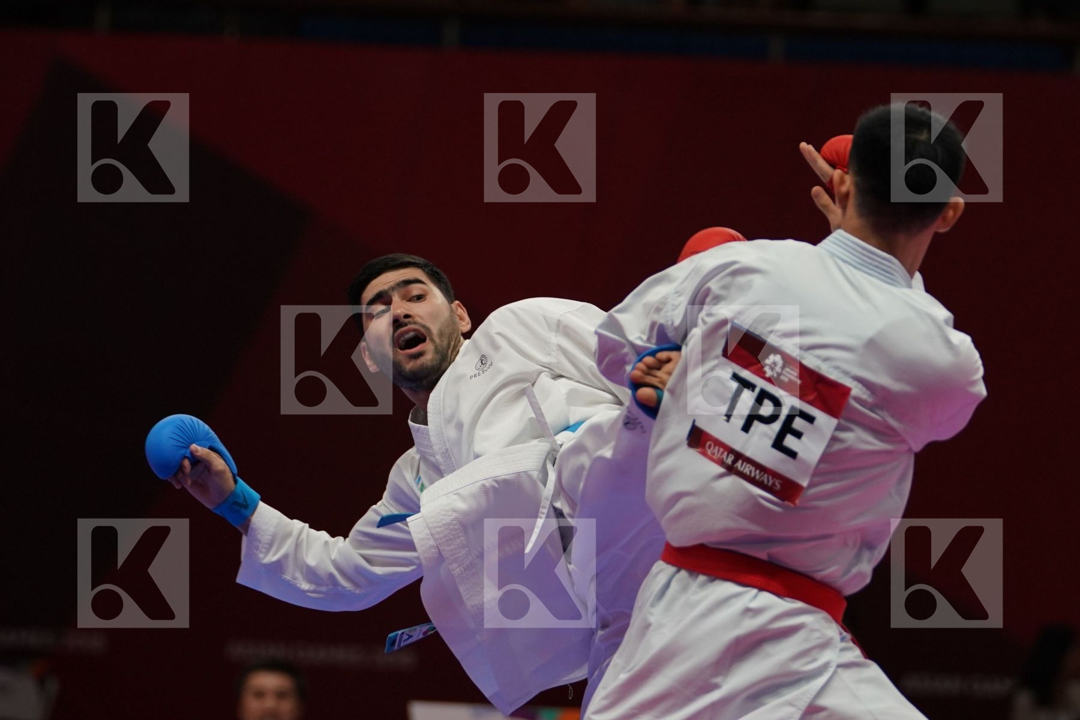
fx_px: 8549
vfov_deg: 4.8
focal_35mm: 285
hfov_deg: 7.2
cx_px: 540
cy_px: 360
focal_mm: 190
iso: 2000
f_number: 4
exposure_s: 1/1000
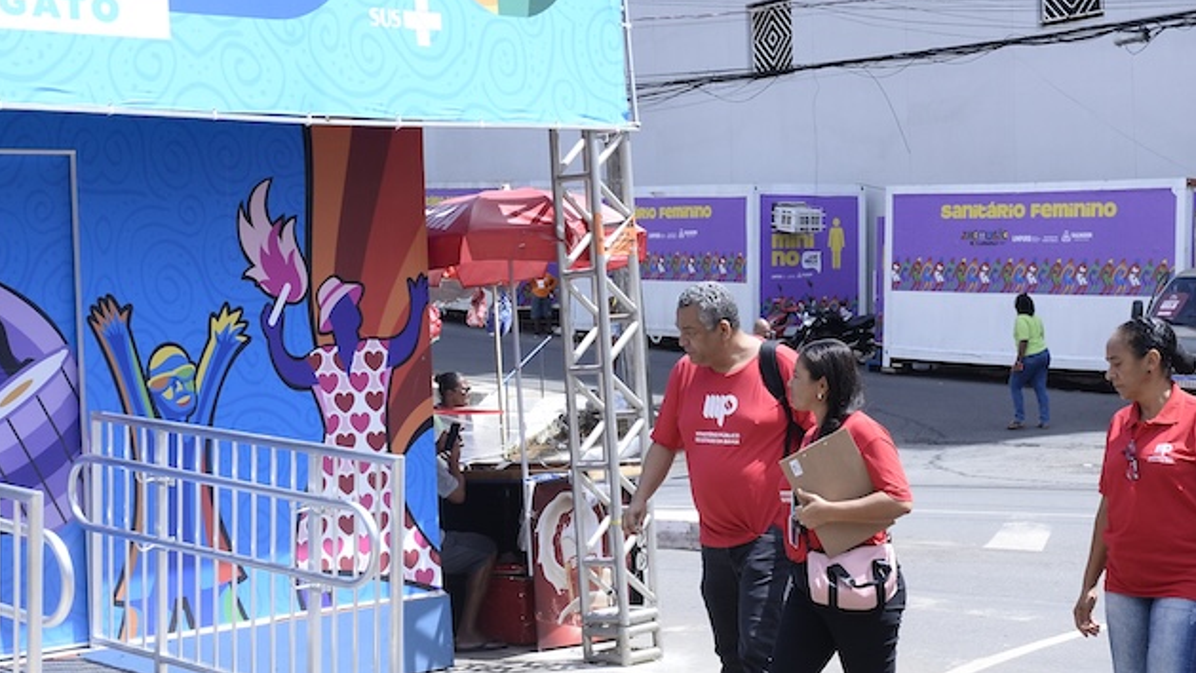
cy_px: 339
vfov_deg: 17.2
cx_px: 548
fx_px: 2220
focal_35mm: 70
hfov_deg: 30.1
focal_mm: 35
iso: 500
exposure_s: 1/500
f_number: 11
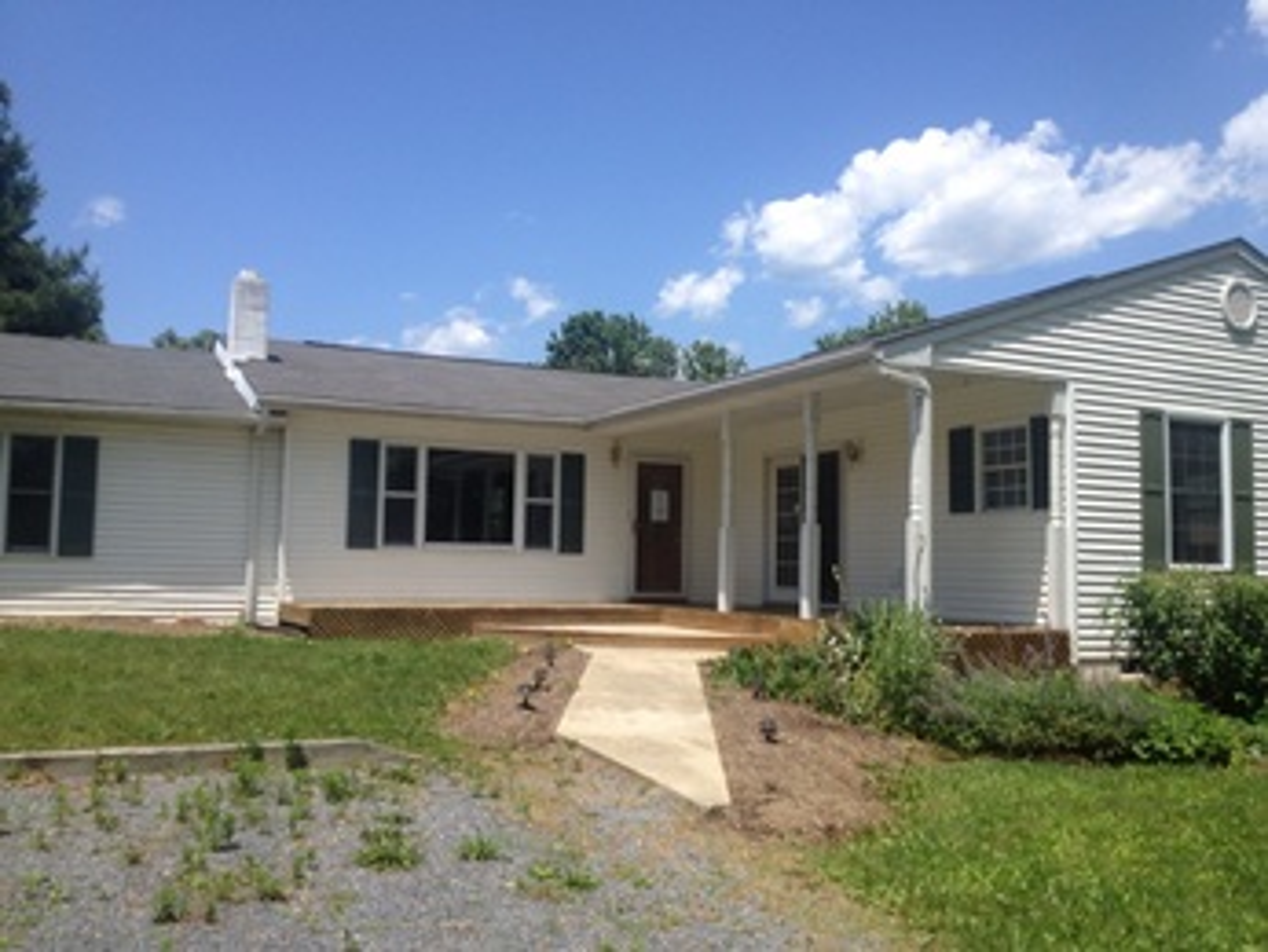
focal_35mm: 35
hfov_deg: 52.6
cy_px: 476
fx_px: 1283
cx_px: 634
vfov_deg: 40.7
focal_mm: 4.28
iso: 64
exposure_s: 1/1842
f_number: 2.4
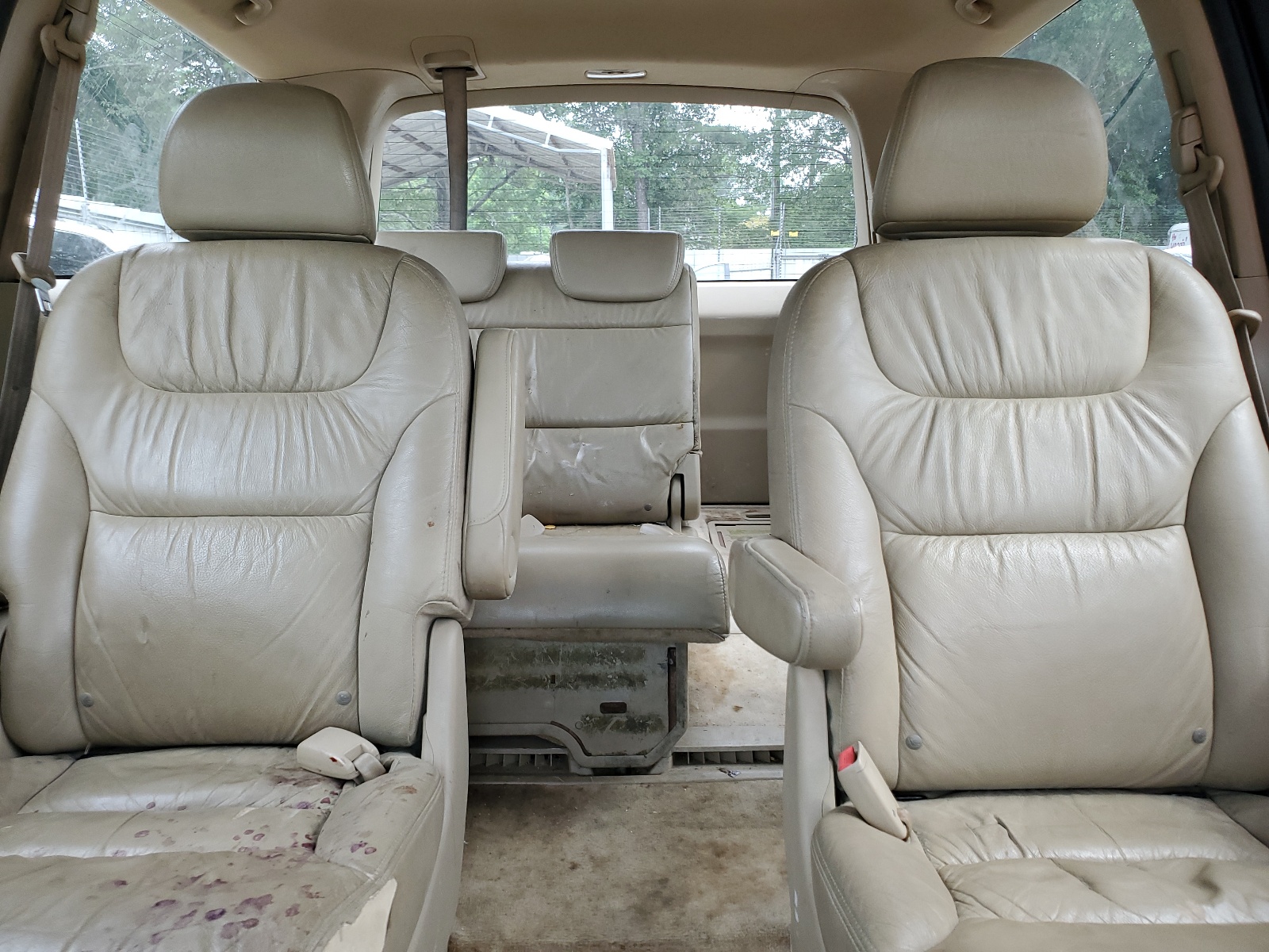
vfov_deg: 53.1
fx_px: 953
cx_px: 634
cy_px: 476
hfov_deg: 67.3
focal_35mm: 26
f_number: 1.5
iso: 69
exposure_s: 1/60.2
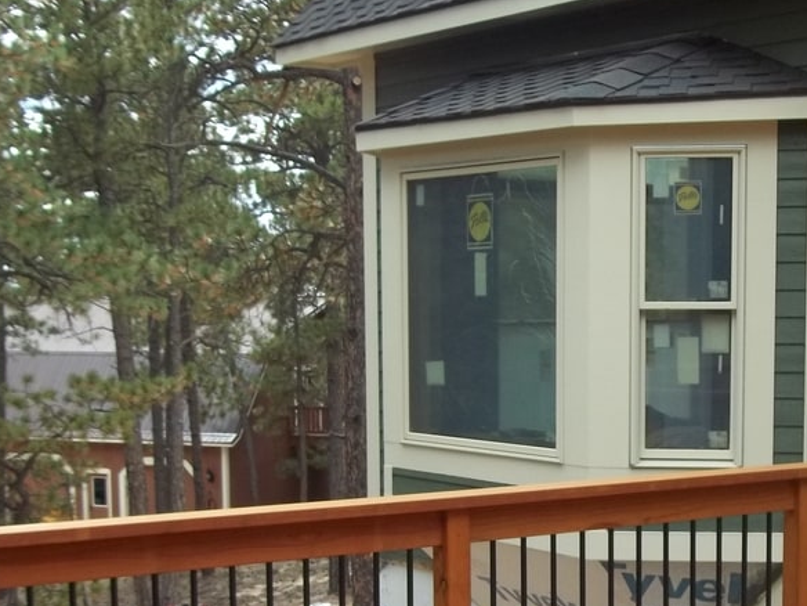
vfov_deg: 19.8
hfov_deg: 26.5
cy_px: 542
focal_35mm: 73
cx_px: 530
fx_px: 1702
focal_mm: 5.7
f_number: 2.9
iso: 64
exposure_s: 1/320
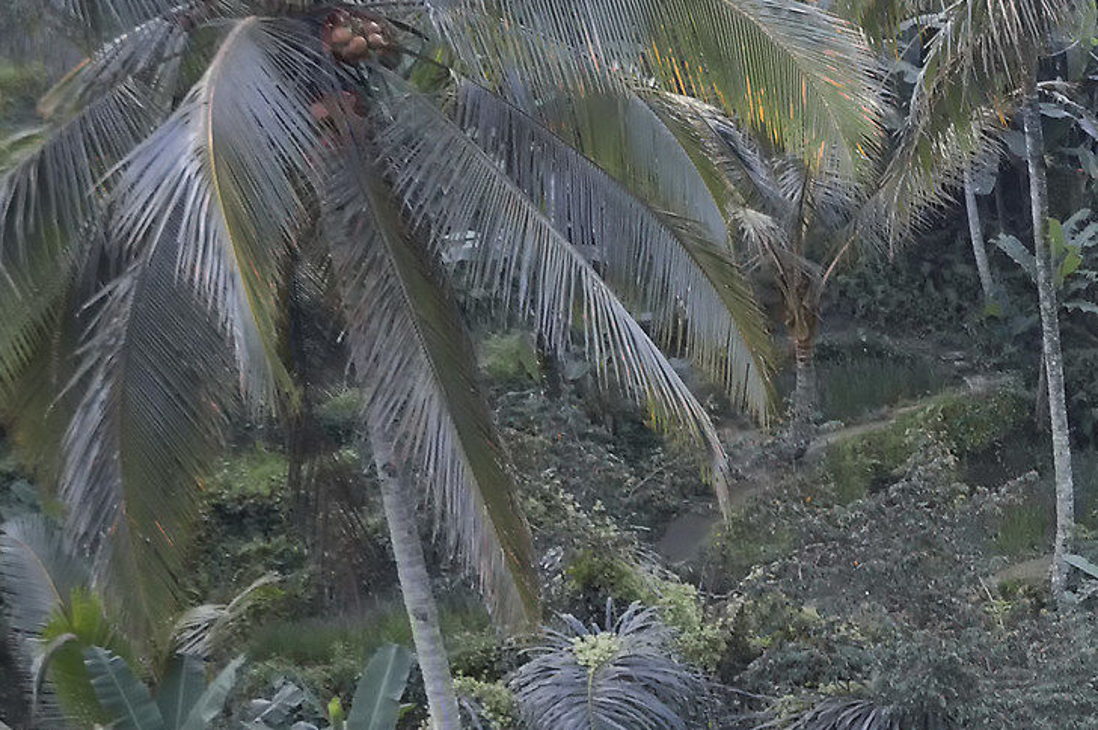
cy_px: 761
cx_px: 1784
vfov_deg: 15.0
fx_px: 2712
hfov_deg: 19.1
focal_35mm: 89
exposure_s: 1/60
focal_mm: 18
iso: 400
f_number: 4
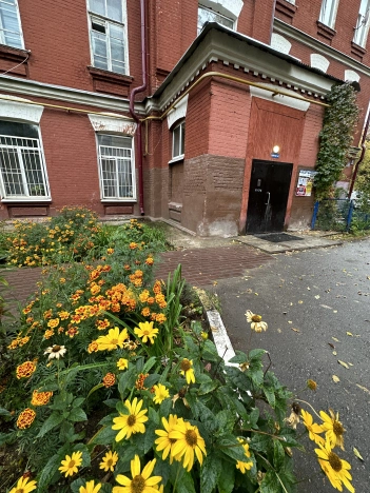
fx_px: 200
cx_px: 185
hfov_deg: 85.7
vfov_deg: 102.1
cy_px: 246
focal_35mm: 14
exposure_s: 1/99
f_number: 2.2
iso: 64
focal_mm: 2.22
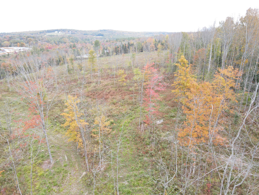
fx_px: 180
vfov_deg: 56.8
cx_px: 130
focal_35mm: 24
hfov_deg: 71.6
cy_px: 98
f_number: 2.8
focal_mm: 4.5
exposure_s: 1/50
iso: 100
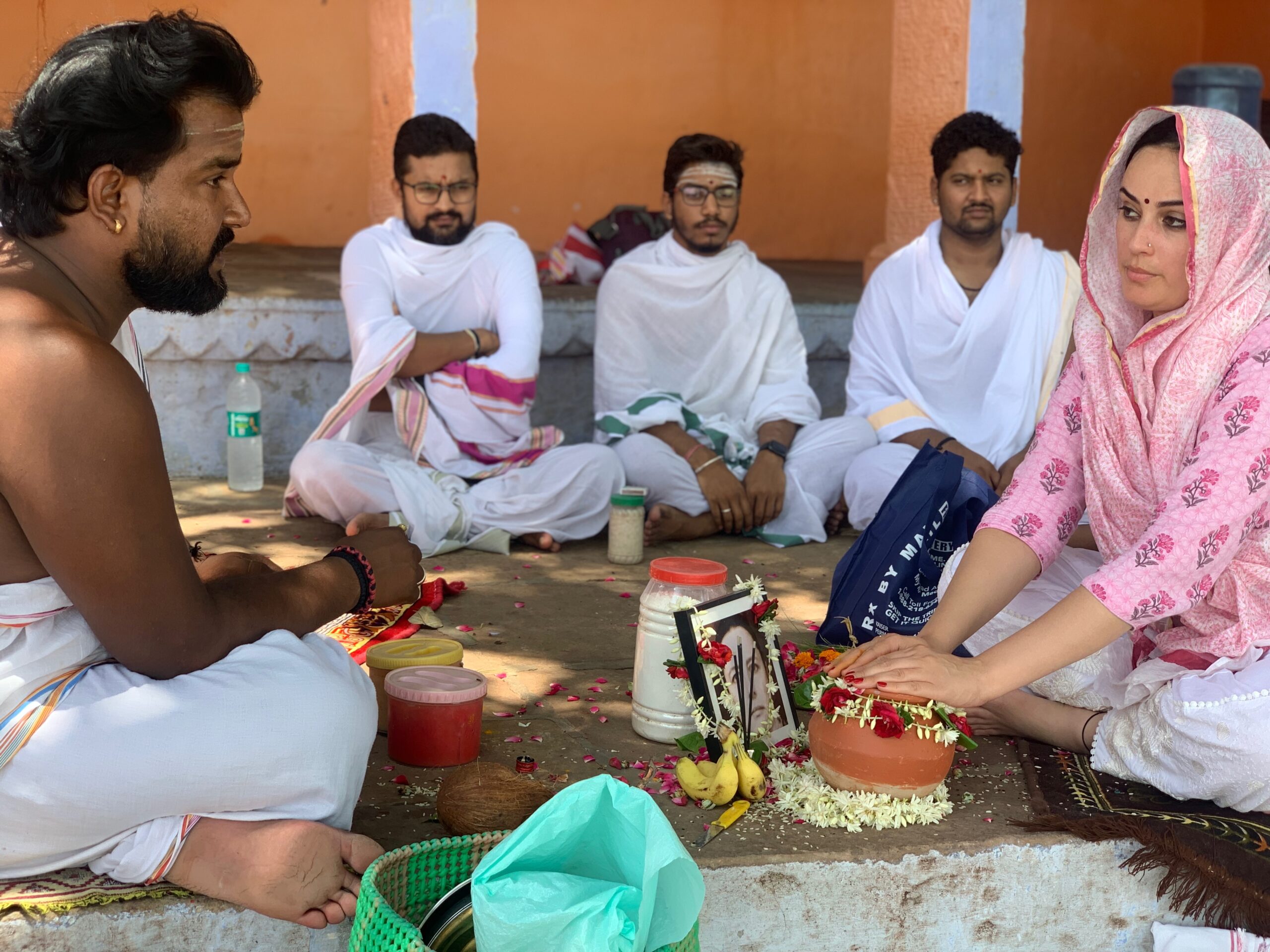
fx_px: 1908
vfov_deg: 28.0
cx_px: 635
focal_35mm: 52
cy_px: 476
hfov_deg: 36.8
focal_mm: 6
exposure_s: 1/122
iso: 16
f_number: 2.4
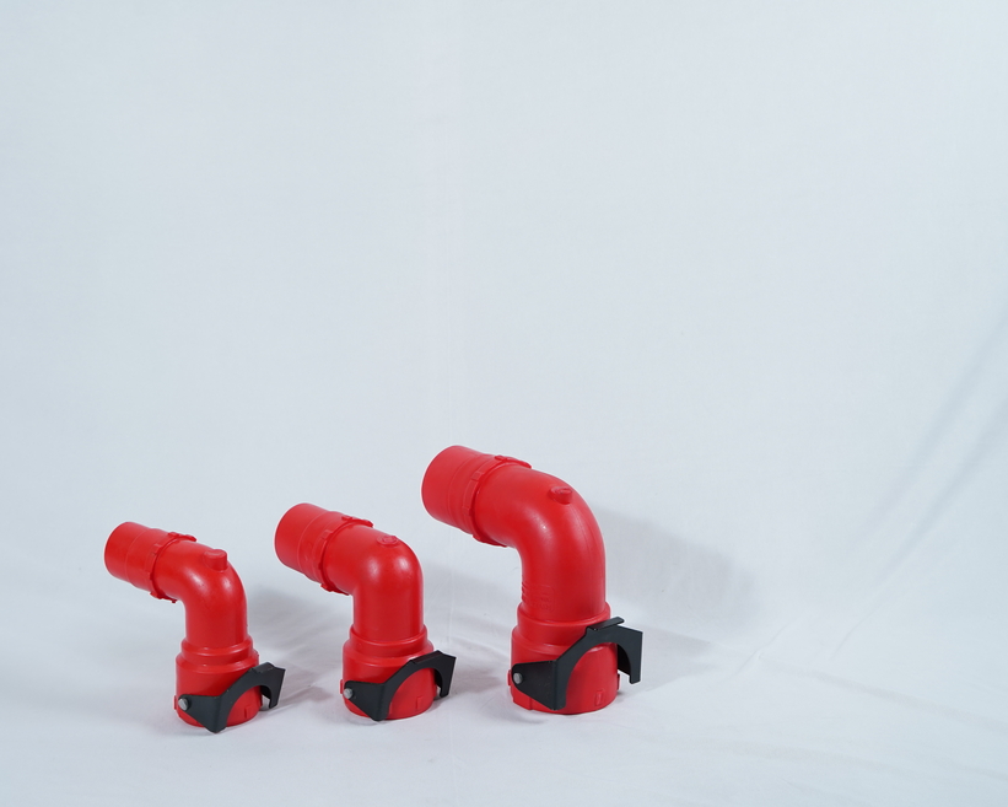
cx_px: 411
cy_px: 405
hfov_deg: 33.5
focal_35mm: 56
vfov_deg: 27.1
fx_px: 1671
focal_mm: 49
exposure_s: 1/100
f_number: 8
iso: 500
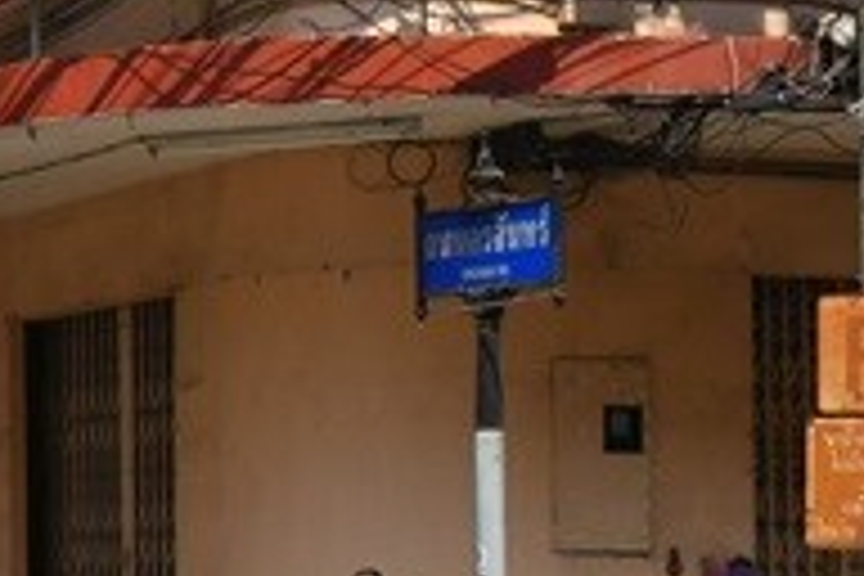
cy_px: 385
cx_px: -342
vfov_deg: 8.4
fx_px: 3936
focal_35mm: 164
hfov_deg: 12.1
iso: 250
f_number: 7.1
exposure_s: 1/800
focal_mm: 30
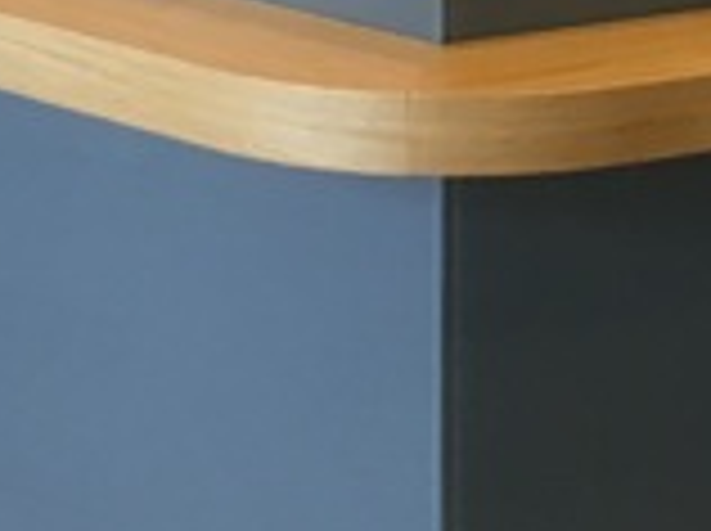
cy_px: -594
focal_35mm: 188
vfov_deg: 7.5
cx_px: 864
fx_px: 3856
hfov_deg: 10.4
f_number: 2.2
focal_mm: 4.15
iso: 40
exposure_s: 1/33
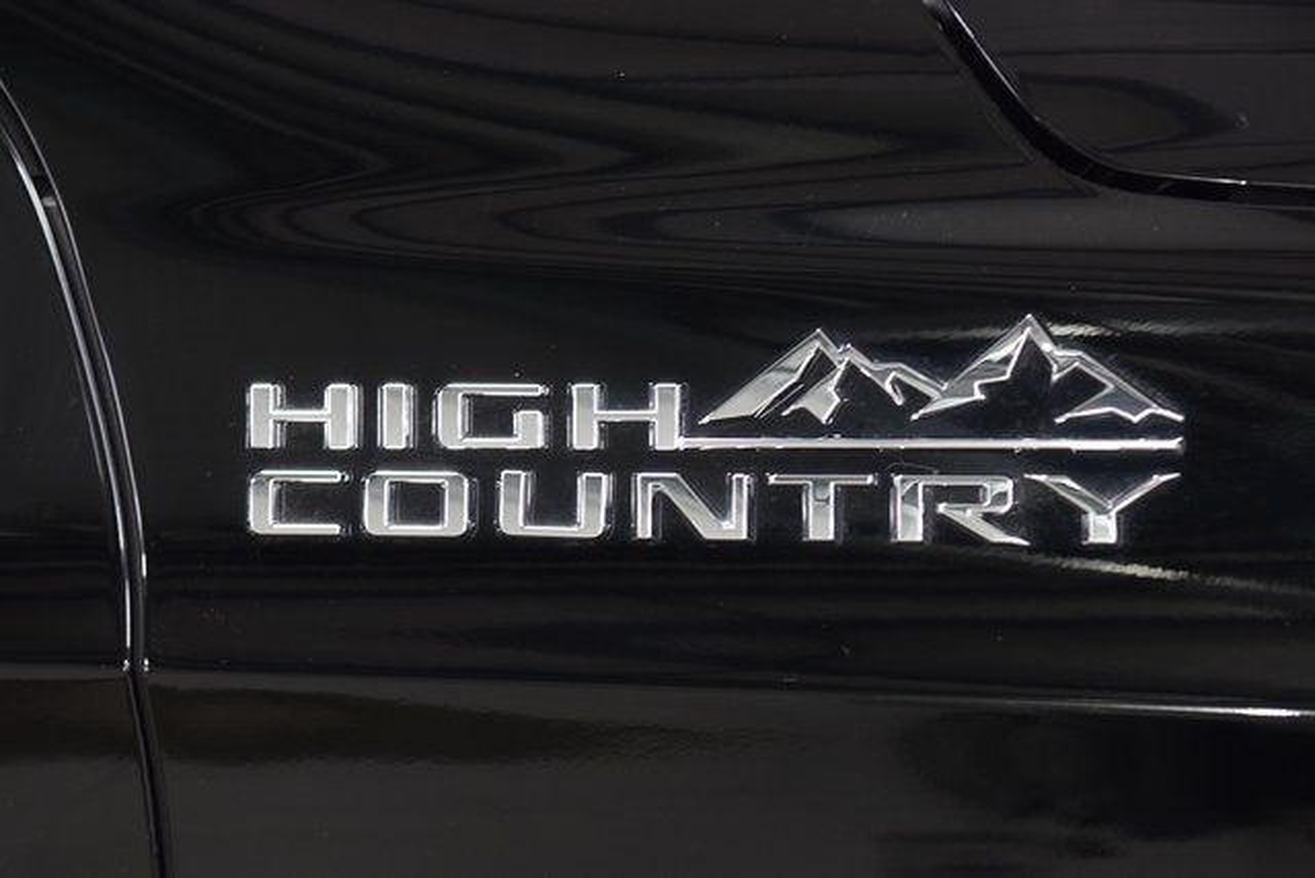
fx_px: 3836
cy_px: 439
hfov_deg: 19.5
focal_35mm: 105
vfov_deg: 13.0
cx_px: 658
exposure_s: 1/30
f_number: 4.5
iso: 1600
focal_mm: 70
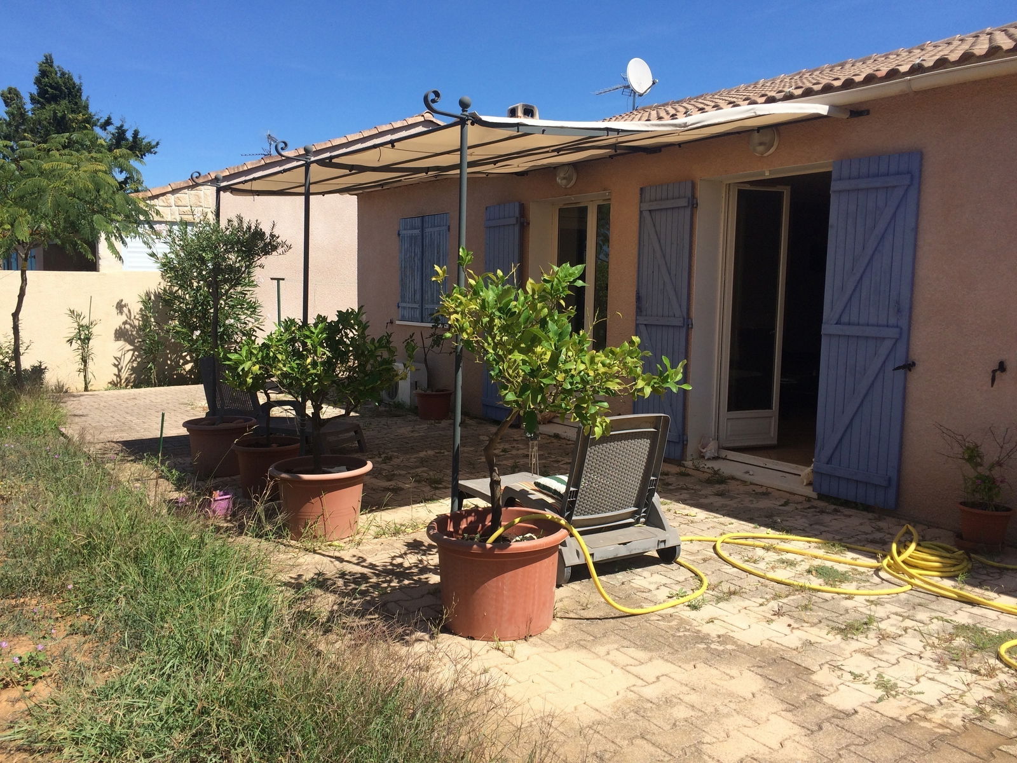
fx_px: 852
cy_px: 382
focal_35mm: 29
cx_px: 508
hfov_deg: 61.7
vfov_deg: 48.2
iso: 32
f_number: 2.2
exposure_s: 1/1866
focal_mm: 4.15
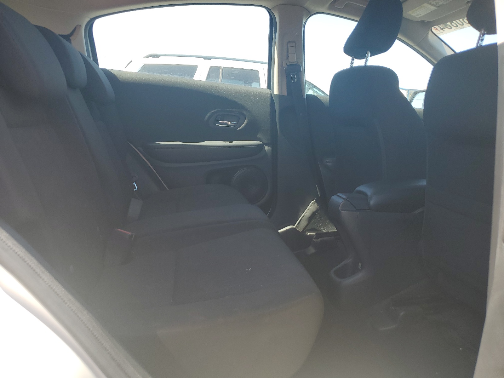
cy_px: 189
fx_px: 379
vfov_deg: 53.1
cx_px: 252
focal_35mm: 26
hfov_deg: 67.3
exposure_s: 1/400
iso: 50
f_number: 1.5
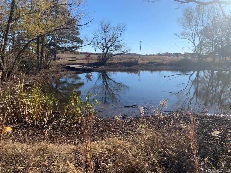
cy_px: 86
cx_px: 116
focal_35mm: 26
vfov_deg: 53.1
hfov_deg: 67.3
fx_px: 174
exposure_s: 1/2033
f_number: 1.8
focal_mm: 4.25
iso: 25
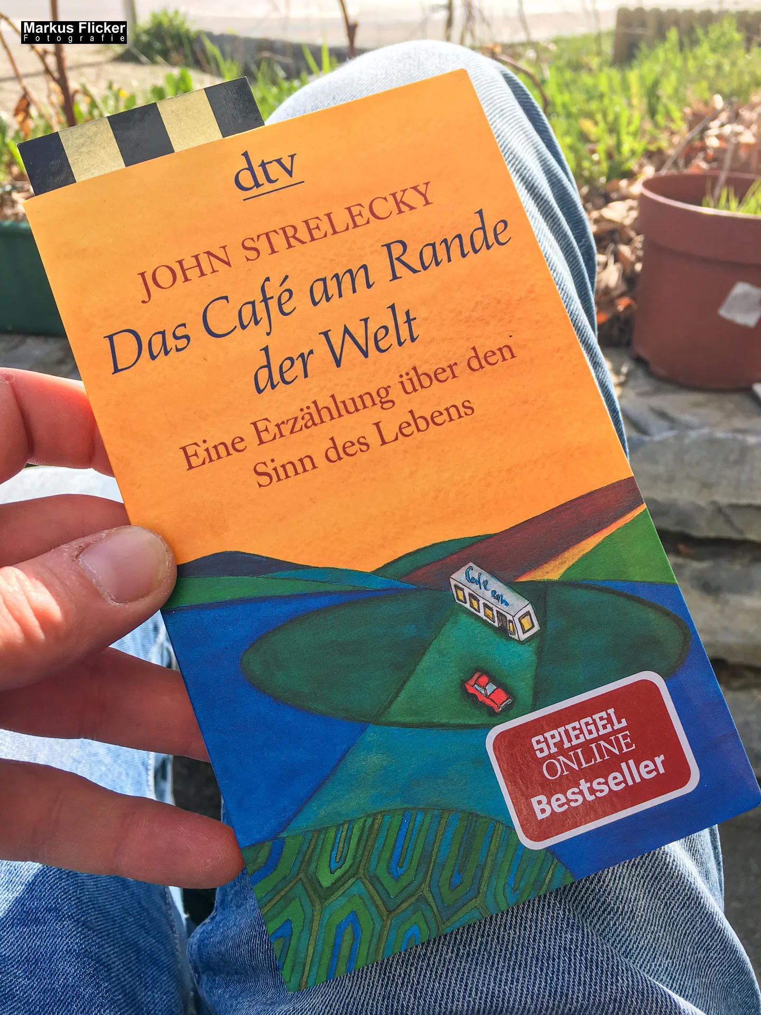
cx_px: 380
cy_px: 508
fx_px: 850
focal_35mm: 29
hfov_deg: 48.2
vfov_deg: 61.7
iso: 25
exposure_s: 1/500
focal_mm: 4.15
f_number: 2.2
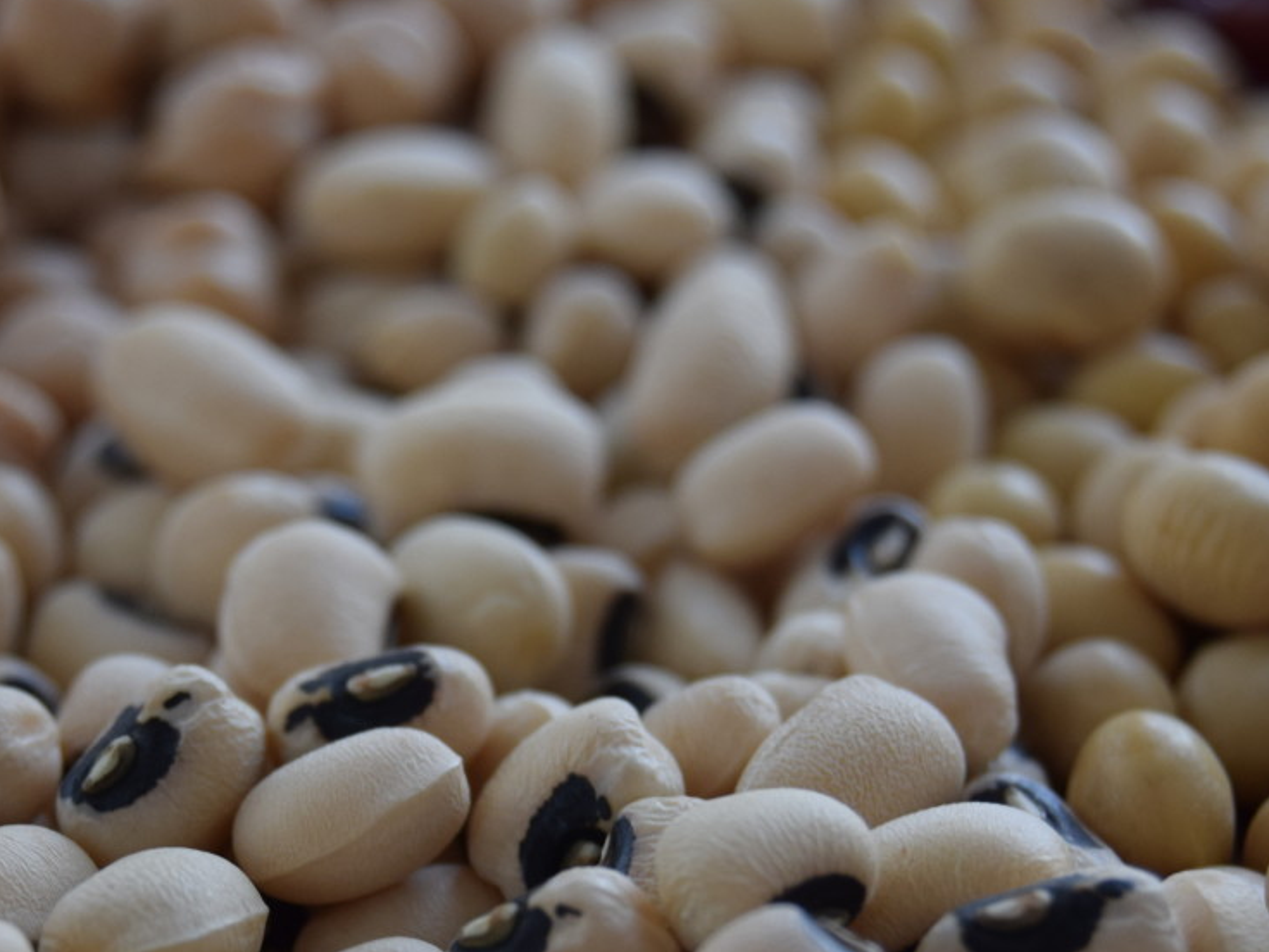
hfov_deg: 11.8
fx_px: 6159
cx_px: 452
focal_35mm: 168
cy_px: 705
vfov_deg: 8.8
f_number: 5.6
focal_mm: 55
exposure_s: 1/100
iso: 400
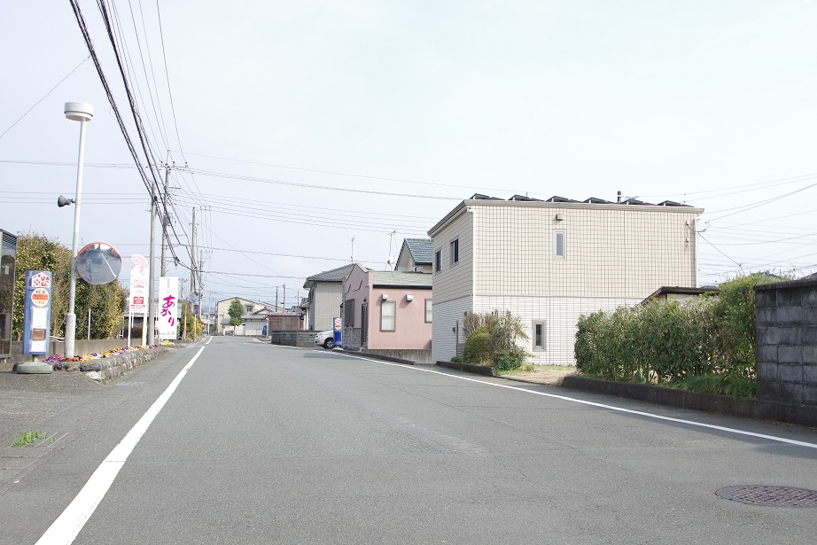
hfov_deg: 53.1
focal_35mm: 36
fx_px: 817
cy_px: 272
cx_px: 408
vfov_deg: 36.9
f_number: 8
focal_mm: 24
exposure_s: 1/160
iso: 100
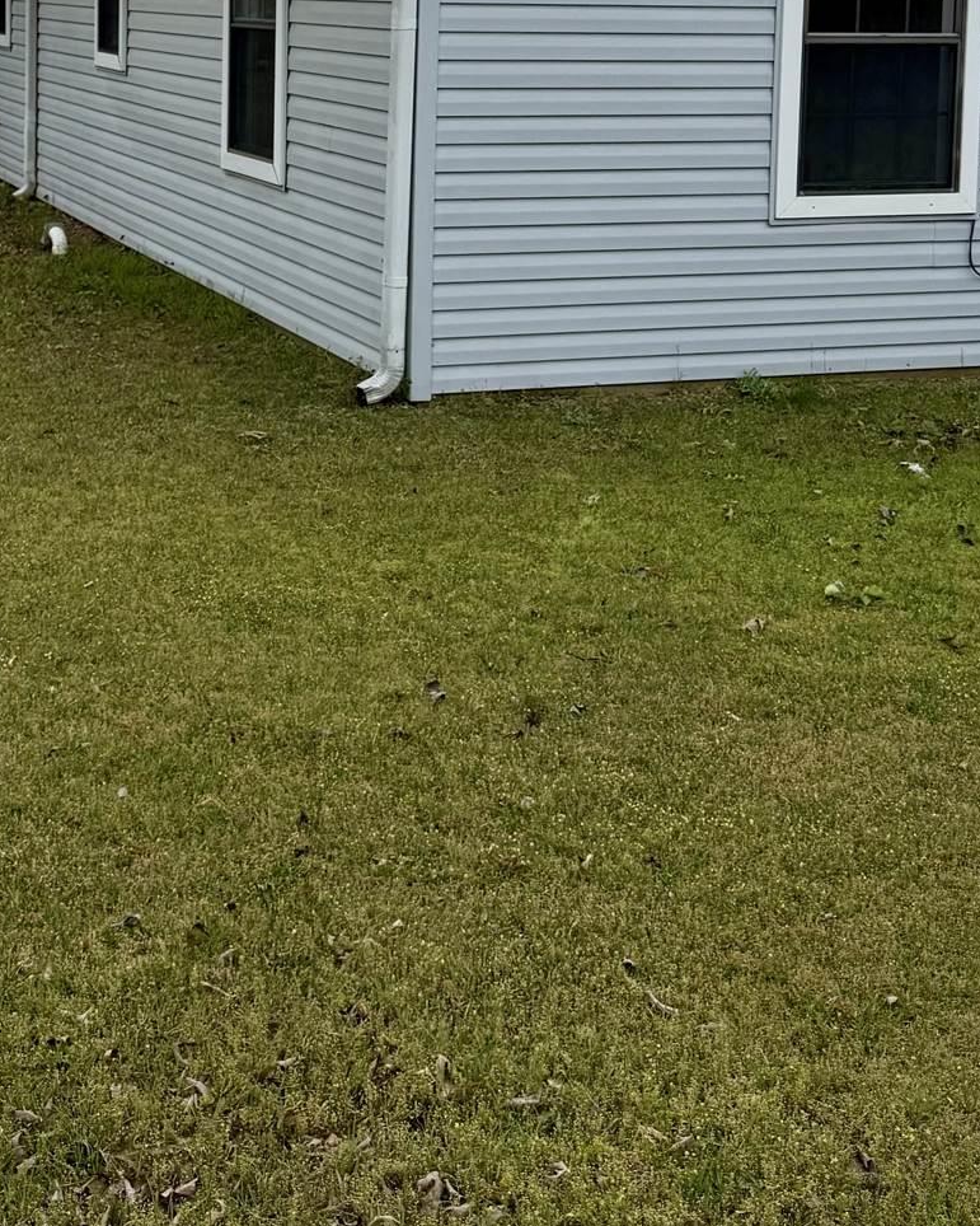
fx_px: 2031
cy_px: 154
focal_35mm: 56
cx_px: 316
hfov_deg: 27.0
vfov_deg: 32.2
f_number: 1.78
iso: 80
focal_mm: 6.76
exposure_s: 1/6711
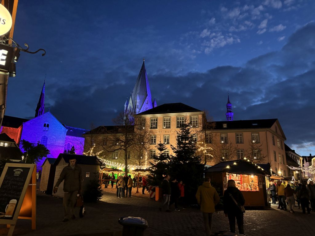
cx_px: 158
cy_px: 118
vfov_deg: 53.1
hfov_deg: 67.3
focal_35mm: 26
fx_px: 237
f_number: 1.6
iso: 640
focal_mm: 5.96
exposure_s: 1/25
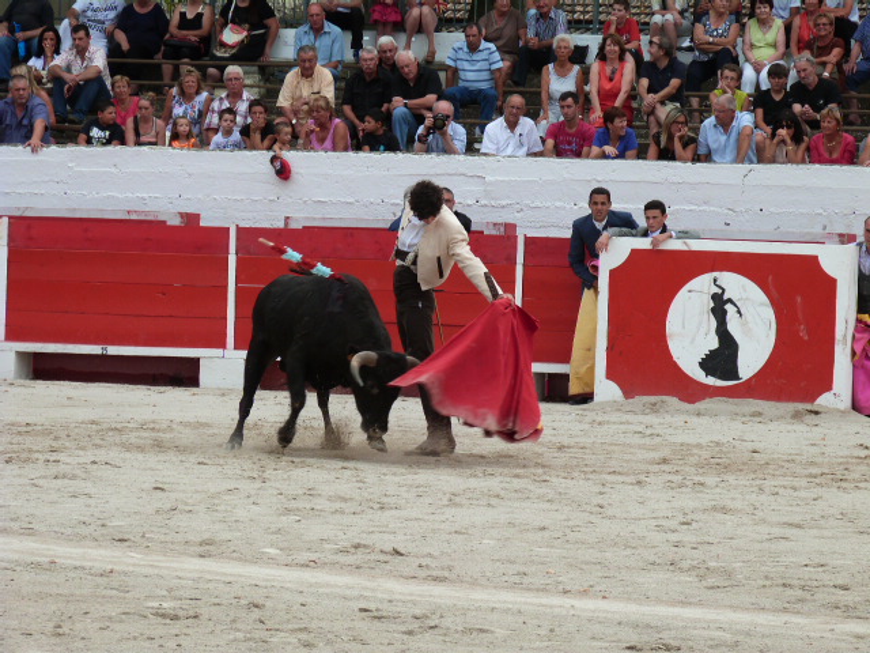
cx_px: 435
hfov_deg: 12.7
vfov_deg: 9.6
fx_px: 3896
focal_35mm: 155
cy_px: 326
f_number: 4
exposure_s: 1/200
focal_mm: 27.9
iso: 100
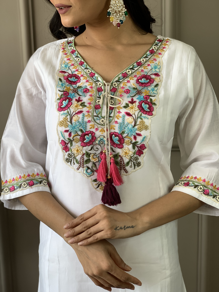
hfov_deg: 28.0
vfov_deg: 36.8
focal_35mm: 52
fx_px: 439
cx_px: 110
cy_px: 146
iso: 25
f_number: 2.4
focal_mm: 6
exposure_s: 1/100
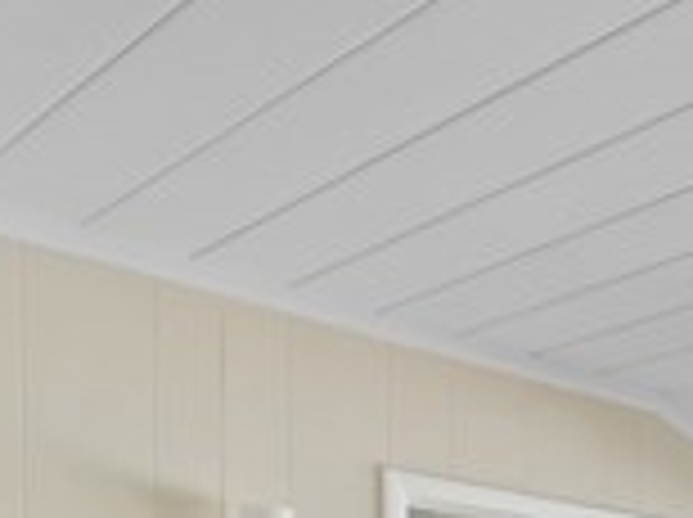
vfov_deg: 19.5
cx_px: 1161
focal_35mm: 64
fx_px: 1279
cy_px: 804
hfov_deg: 22.1
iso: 400
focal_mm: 16
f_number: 4
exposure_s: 1/15
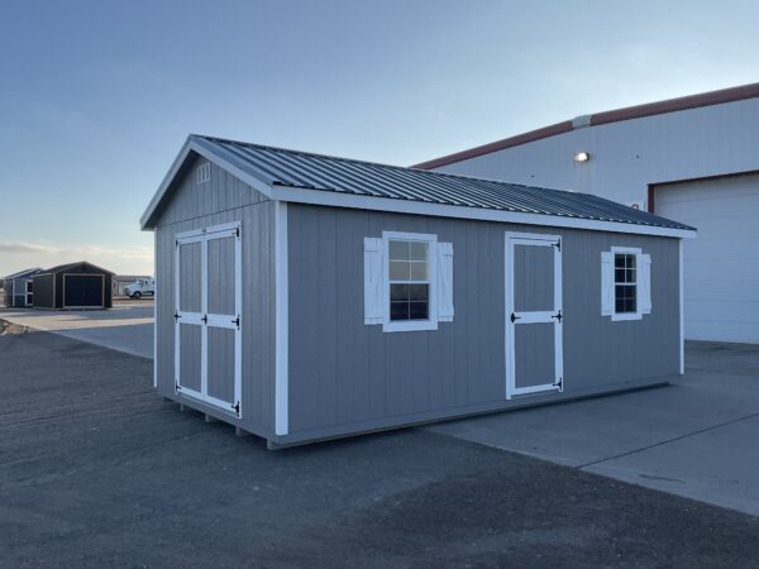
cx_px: 380
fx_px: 636
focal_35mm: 29
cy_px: 284
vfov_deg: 48.2
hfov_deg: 61.7
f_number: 1.8
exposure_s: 1/1412
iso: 16
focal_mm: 3
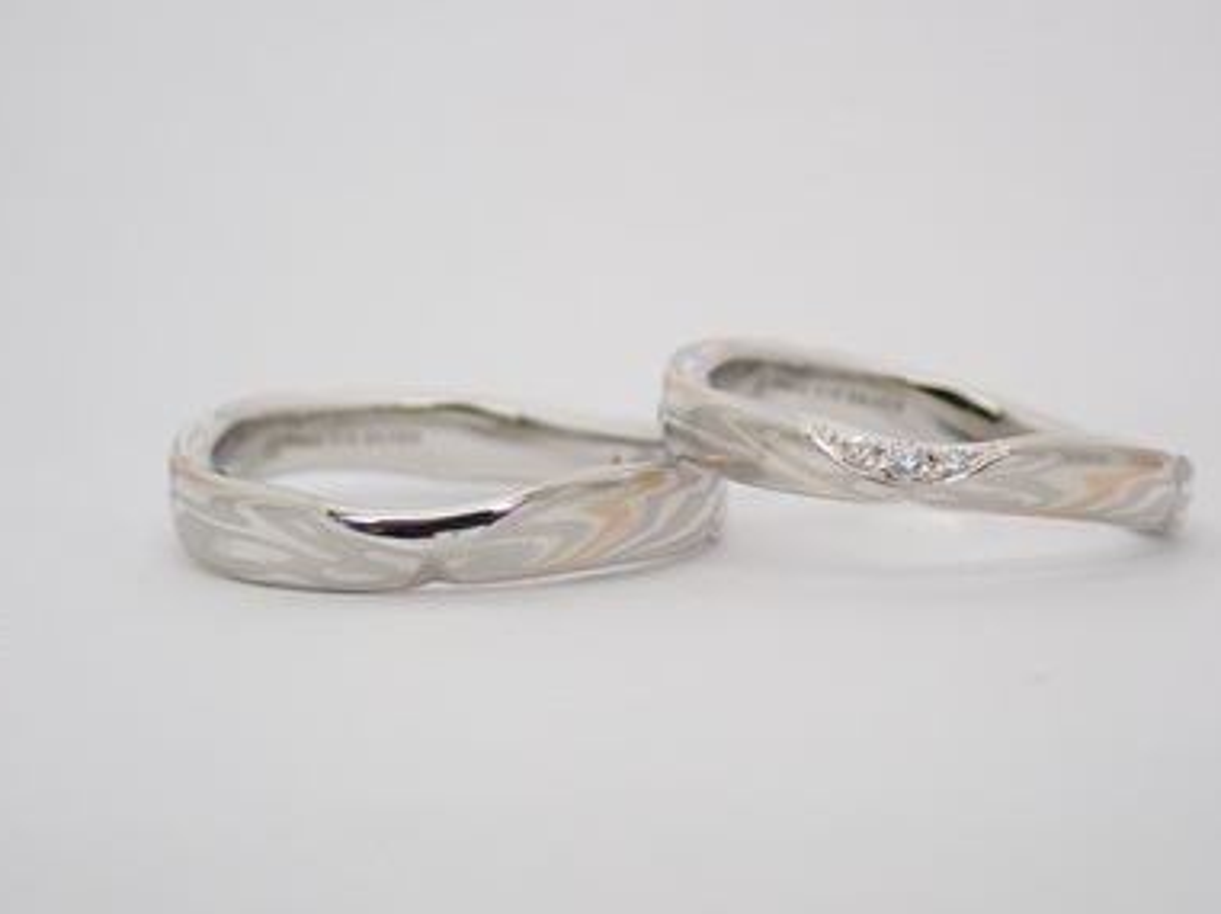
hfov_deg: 21.5
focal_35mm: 91
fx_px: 3207
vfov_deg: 16.2
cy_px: 483
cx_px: 679
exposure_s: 1/125
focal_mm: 13.65
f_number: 4.1
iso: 200
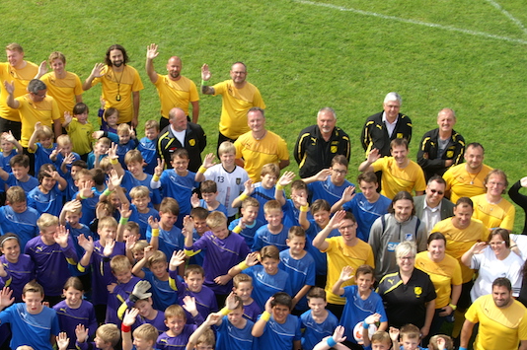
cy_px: 274
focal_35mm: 71
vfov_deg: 19.0
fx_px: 1038
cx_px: 188
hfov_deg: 28.3
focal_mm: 28
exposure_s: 1/125
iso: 100
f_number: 8
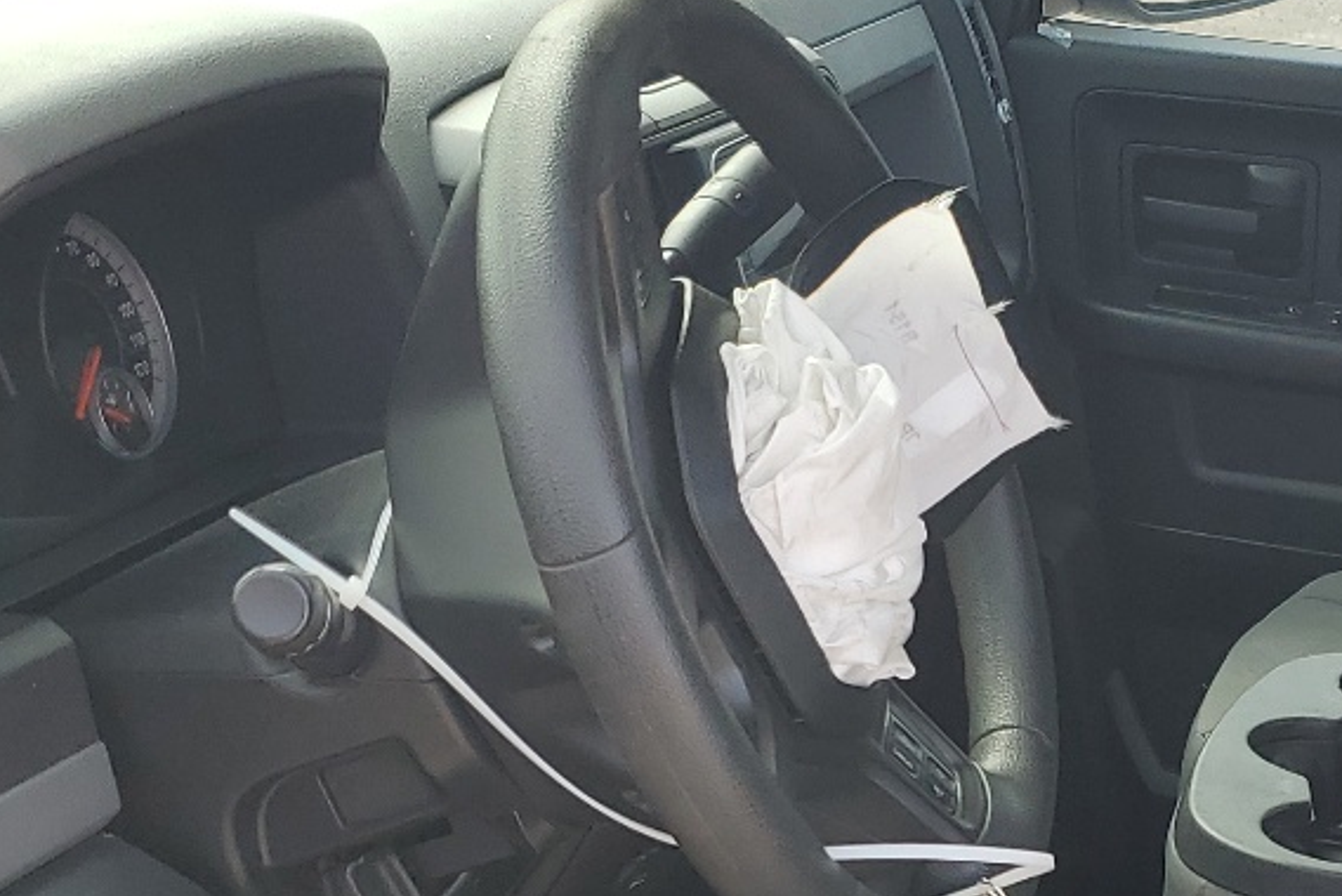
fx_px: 2834
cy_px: 967
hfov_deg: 25.5
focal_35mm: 76
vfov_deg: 17.4
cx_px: 1302
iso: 50
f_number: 1.5
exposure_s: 1/323
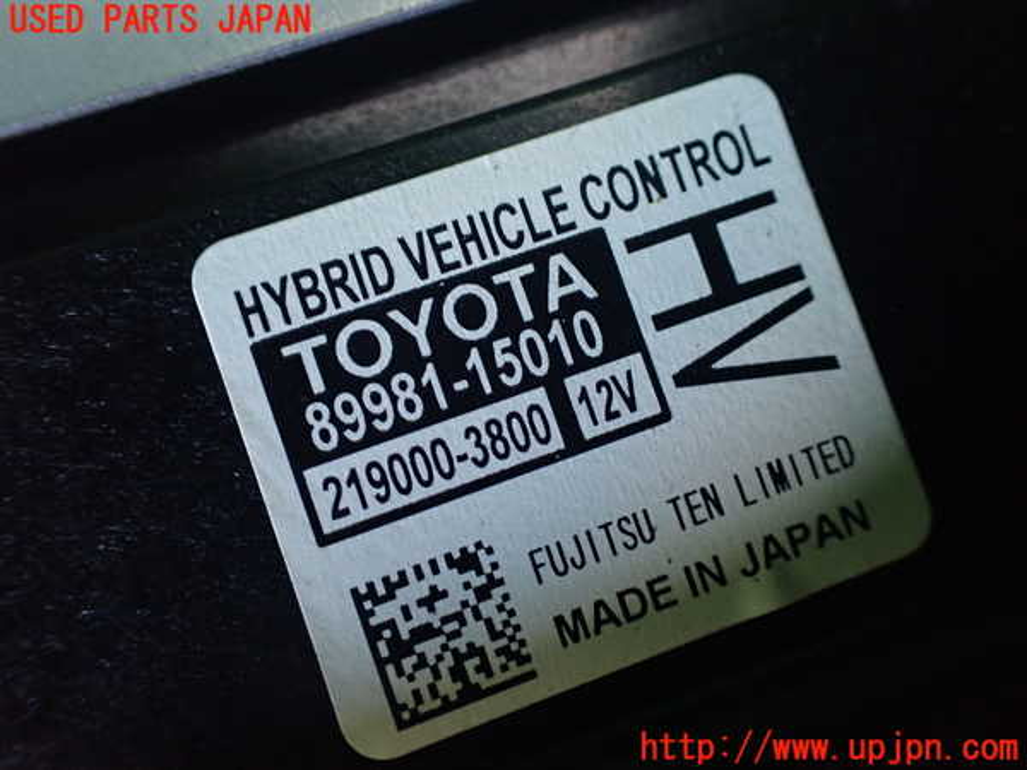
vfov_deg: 46.8
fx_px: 890
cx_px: 514
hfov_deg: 60.0
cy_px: 385
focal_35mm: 30
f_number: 2.3
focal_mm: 5.4
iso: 800
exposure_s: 1/30
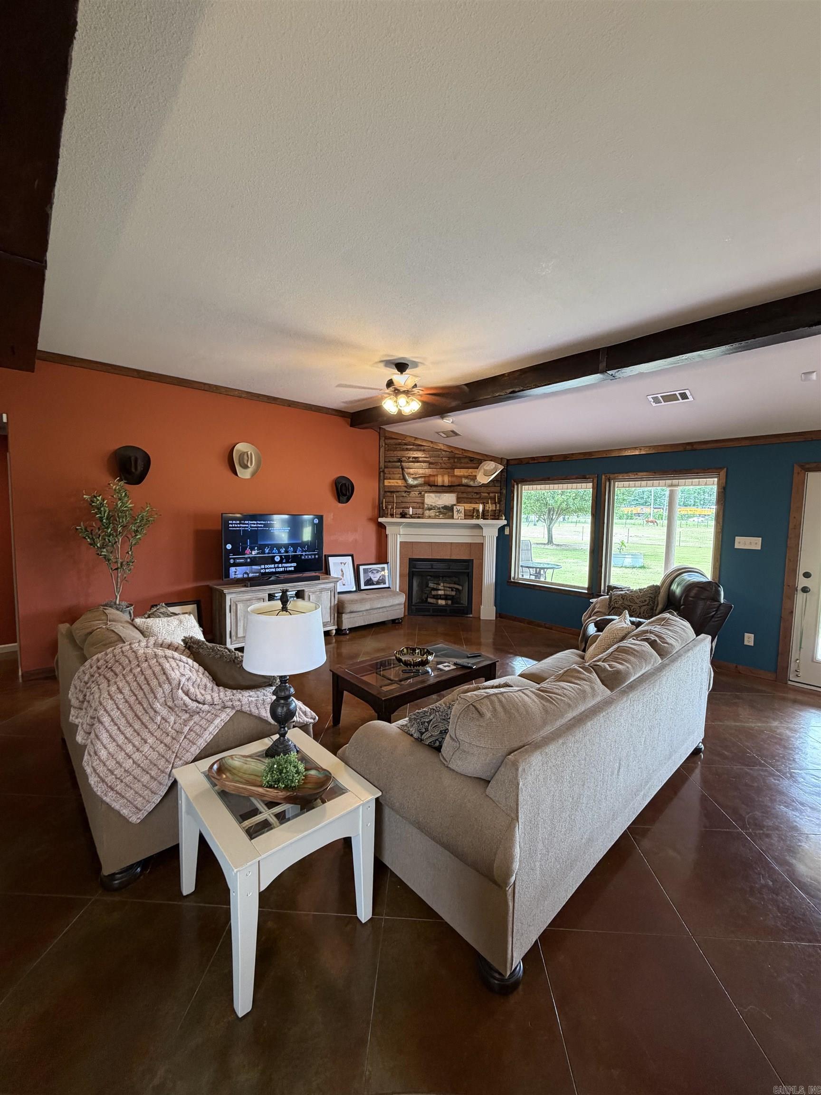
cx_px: 410
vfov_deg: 102.1
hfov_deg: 85.7
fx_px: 443
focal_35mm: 14
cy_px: 548
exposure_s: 1/60
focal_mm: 2.22
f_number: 2.2
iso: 200
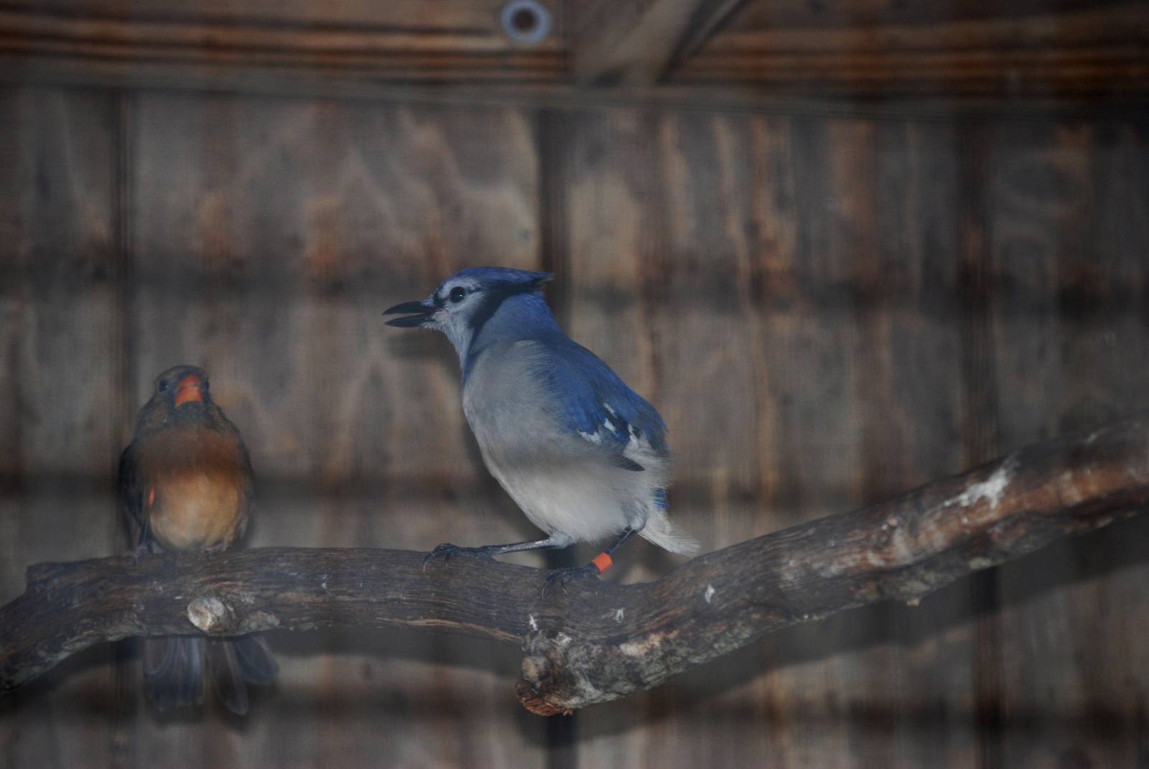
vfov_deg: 6.8
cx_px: 574
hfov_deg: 10.1
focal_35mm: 202
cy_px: 384
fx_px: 6471
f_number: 4.5
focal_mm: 135
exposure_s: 1/60
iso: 400
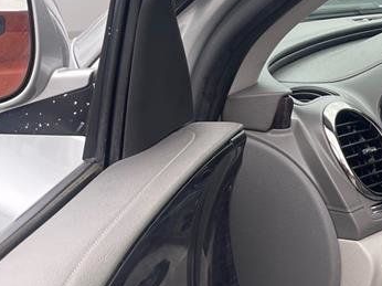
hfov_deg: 21.6
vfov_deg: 18.8
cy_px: 254
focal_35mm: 77
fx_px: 849
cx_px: 558
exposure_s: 1/185
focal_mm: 5.1
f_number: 1.6
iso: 32
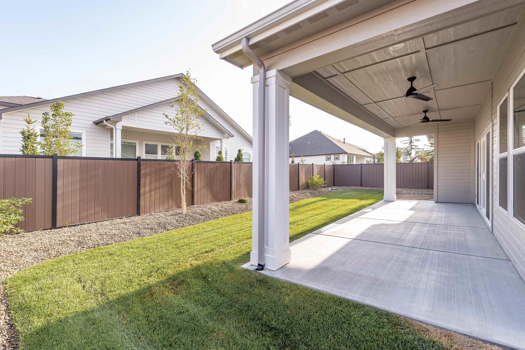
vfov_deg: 73.6
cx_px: 256
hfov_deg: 96.7
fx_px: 233
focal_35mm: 16
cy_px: 190
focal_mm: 14
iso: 100
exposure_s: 1/80
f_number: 5
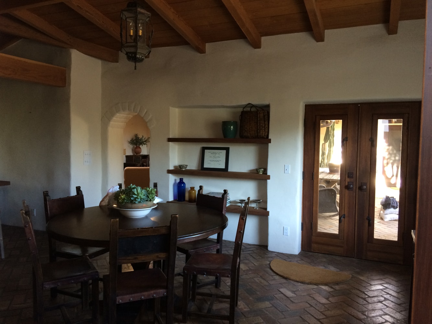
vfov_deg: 48.2
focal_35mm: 29
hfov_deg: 61.7
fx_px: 362
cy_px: 162
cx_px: 216
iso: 100
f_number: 2.2
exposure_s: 1/30
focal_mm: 4.15
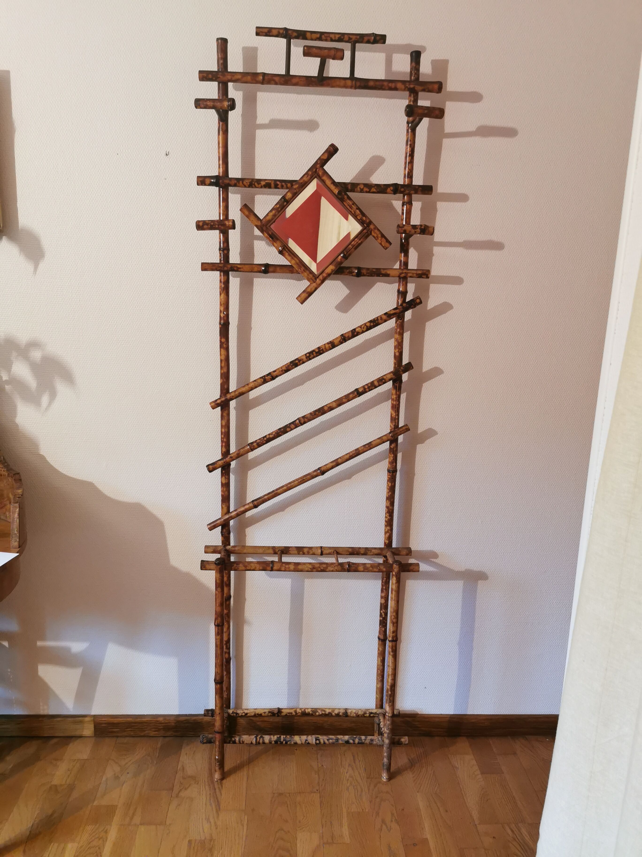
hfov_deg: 51.4
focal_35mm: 27
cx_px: 321
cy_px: 428
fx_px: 668
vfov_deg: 65.3
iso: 200
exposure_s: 1/50
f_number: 1.6
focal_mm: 5.56
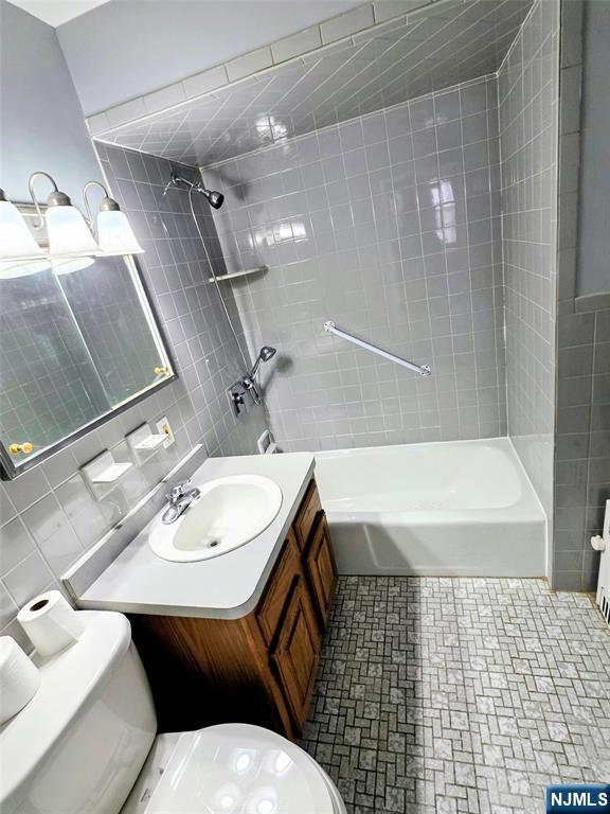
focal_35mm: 13
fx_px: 305
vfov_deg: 106.2
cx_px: 305
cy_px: 407
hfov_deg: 89.9
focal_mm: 2.2
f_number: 1.9
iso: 160
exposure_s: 1/120
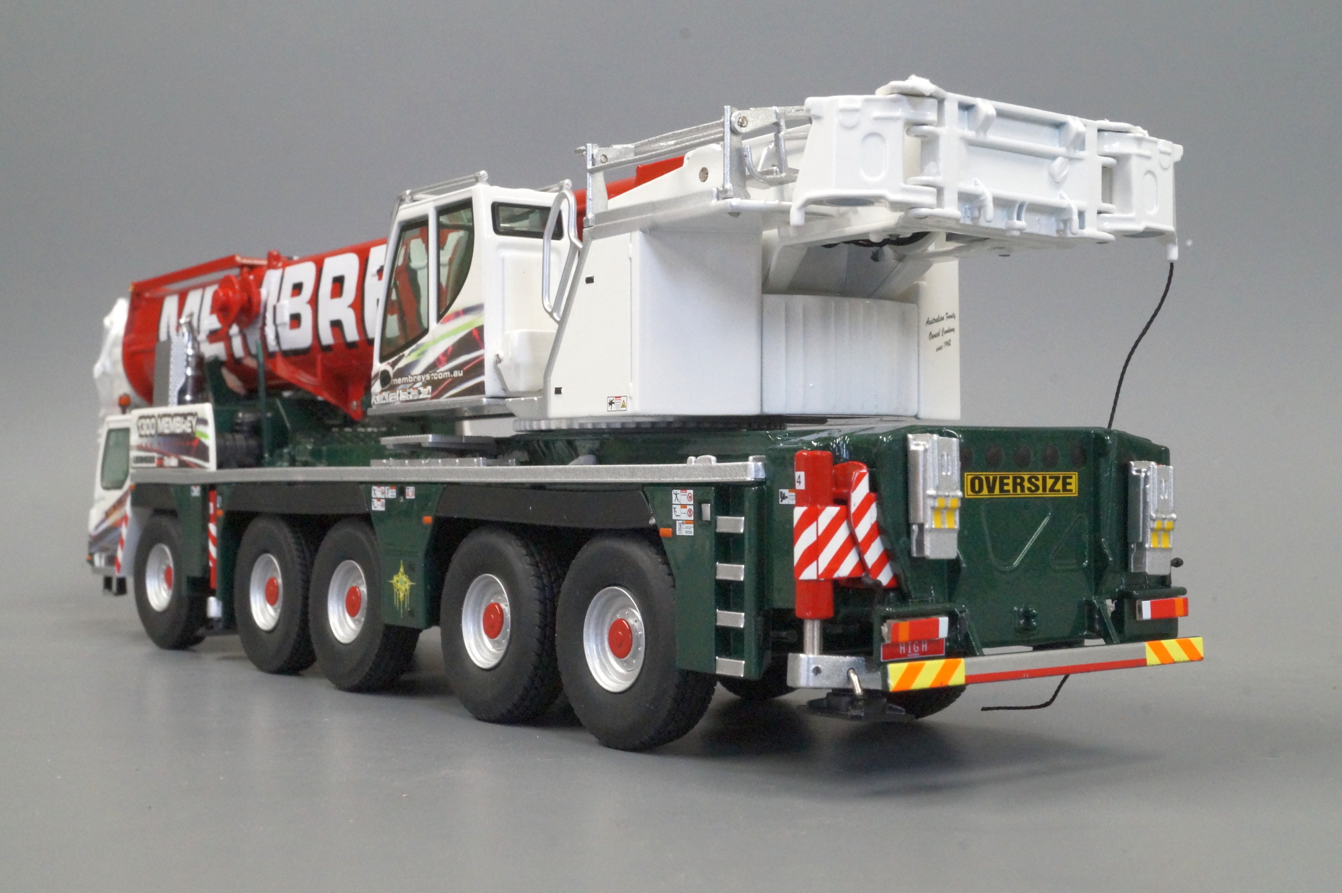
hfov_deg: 37.9
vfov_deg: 25.7
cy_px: 446
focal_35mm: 52
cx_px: 671
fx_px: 1956
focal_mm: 35
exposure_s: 1/20
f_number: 20
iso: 3200
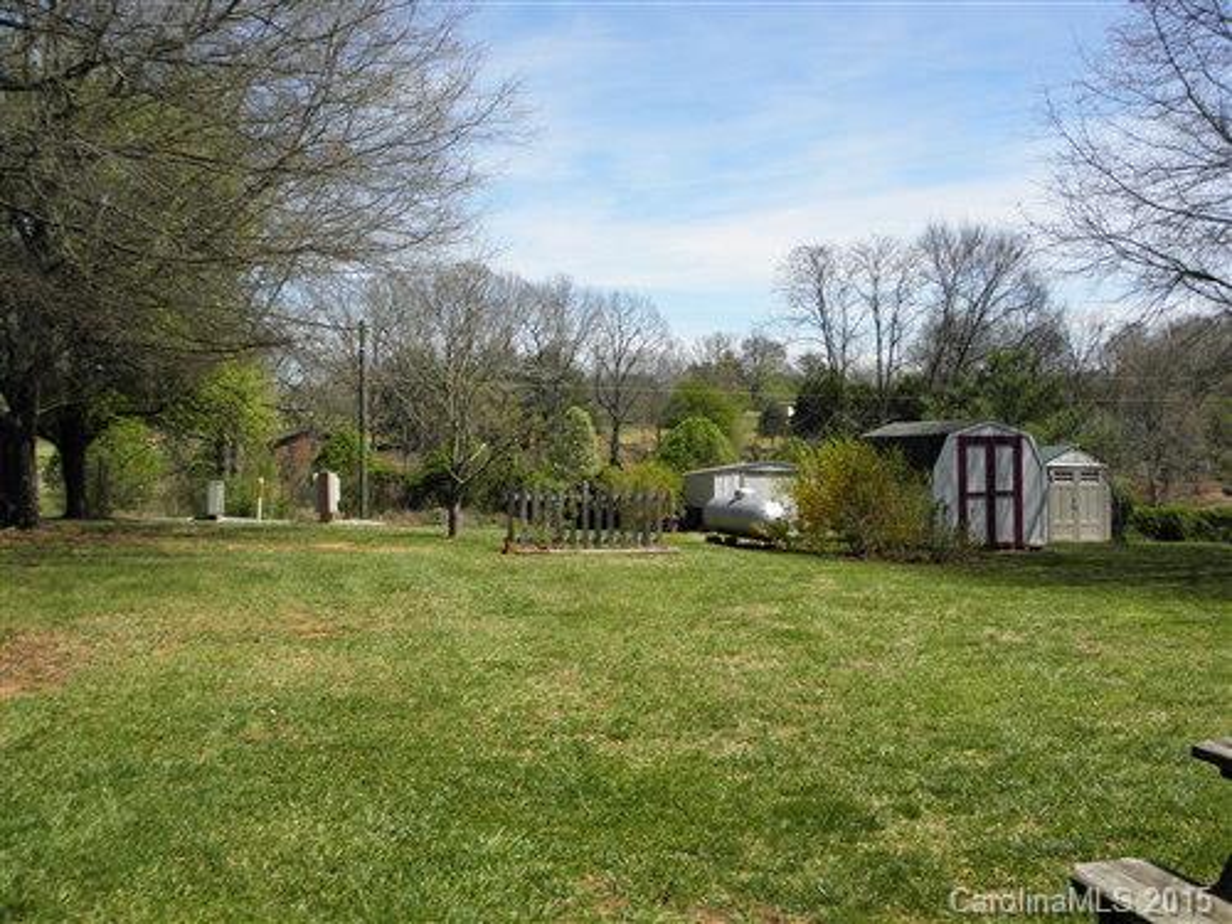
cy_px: 462
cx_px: 616
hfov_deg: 55.4
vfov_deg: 42.9
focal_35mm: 33
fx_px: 1174
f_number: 7.2
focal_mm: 5.9
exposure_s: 1/200
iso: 100
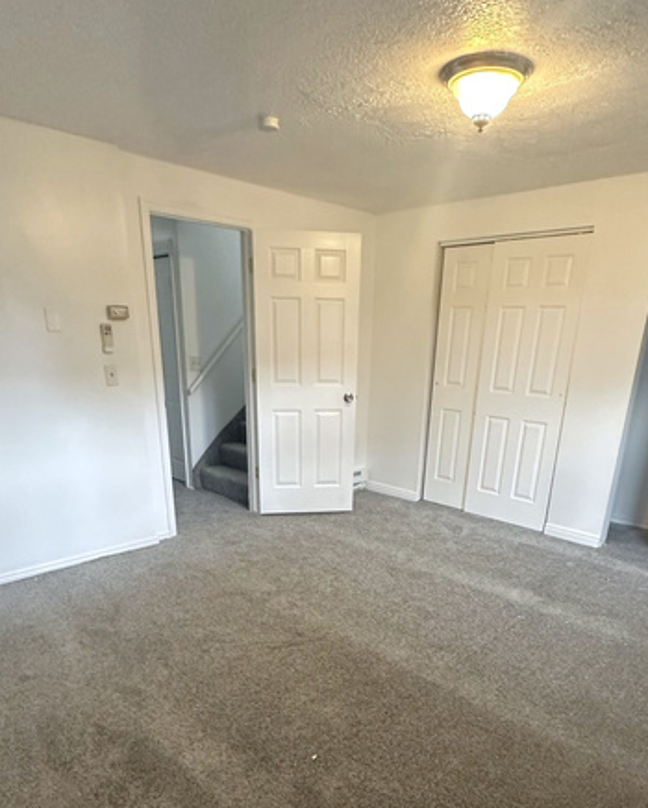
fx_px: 575
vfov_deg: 67.8
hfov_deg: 58.8
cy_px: 557
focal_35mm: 24
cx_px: 328
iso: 320
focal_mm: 2.22
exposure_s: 1/60
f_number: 2.2
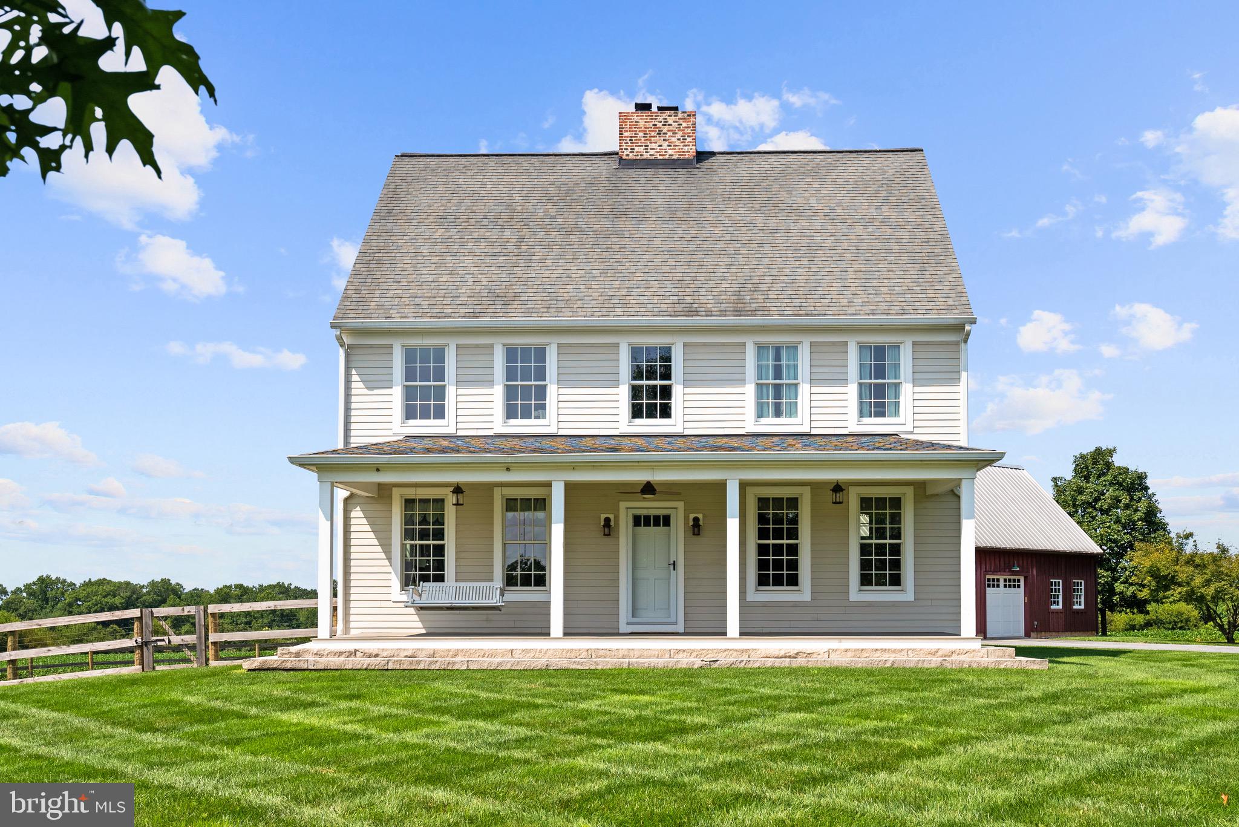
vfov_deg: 37.9
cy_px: 414
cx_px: 620
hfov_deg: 54.4
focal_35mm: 35
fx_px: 1205
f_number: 8
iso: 200
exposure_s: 1/500
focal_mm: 35
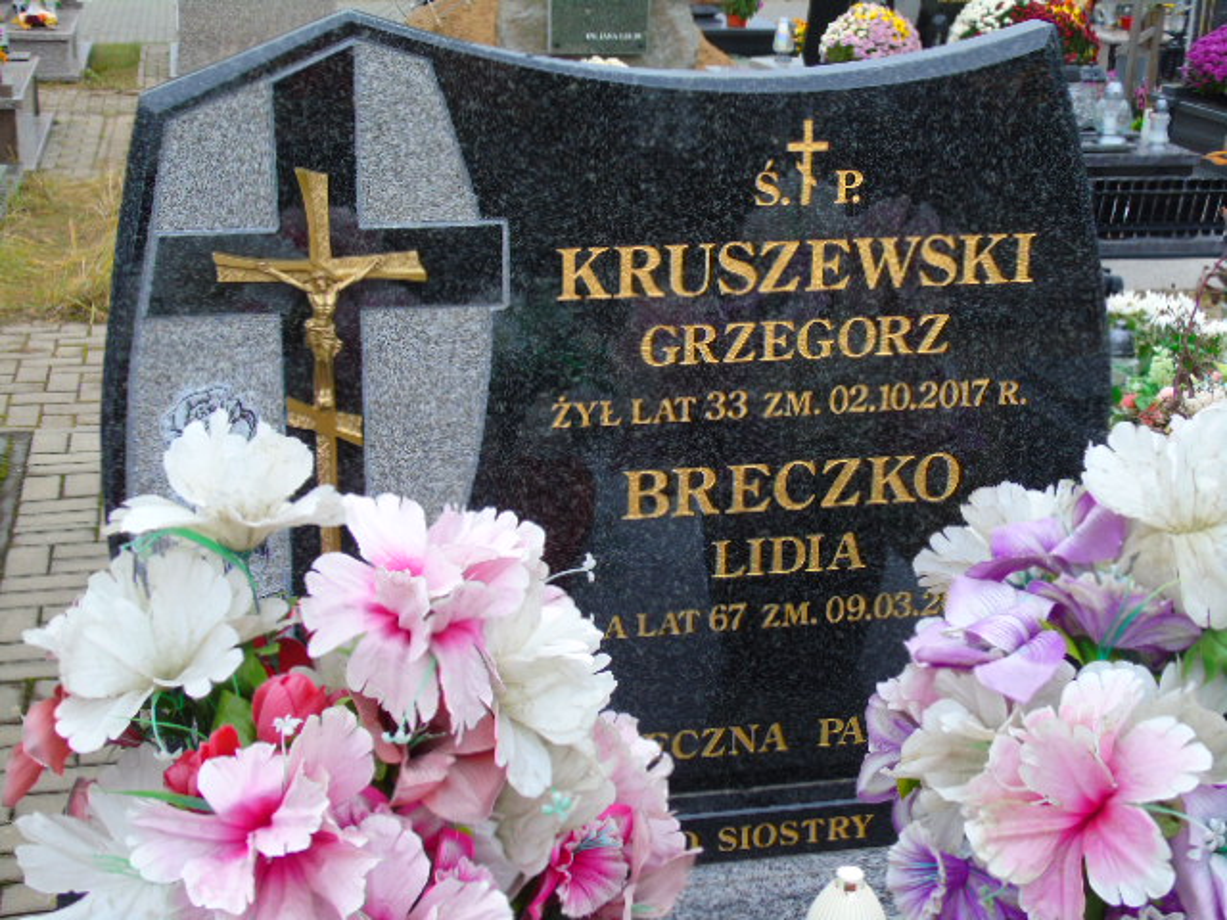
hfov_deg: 35.5
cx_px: 614
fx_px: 1914
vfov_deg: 27.0
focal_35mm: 54
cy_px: 460
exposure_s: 1/30
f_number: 4.3
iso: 80
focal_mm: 9.6
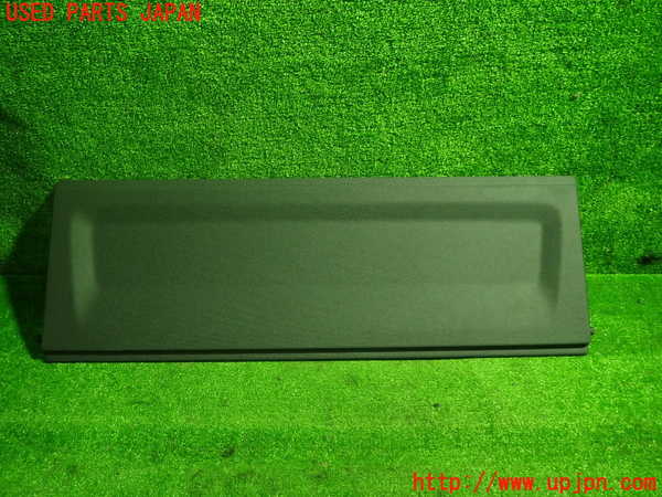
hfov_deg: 69.4
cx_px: 331
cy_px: 248
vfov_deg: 54.9
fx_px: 478
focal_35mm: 25
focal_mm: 4.5
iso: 400
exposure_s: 1/30
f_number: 2
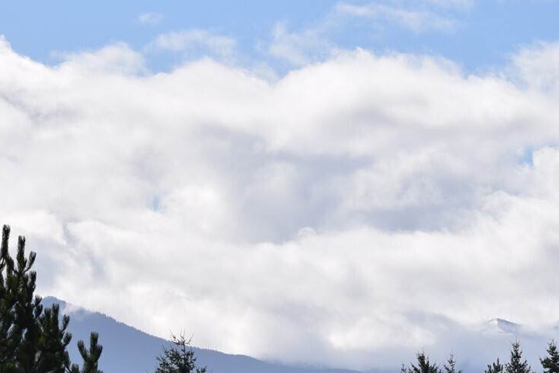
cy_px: 325
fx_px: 4382
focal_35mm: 282
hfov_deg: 7.3
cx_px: 491
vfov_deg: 4.9
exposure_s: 1/200
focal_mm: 82
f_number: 13
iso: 100
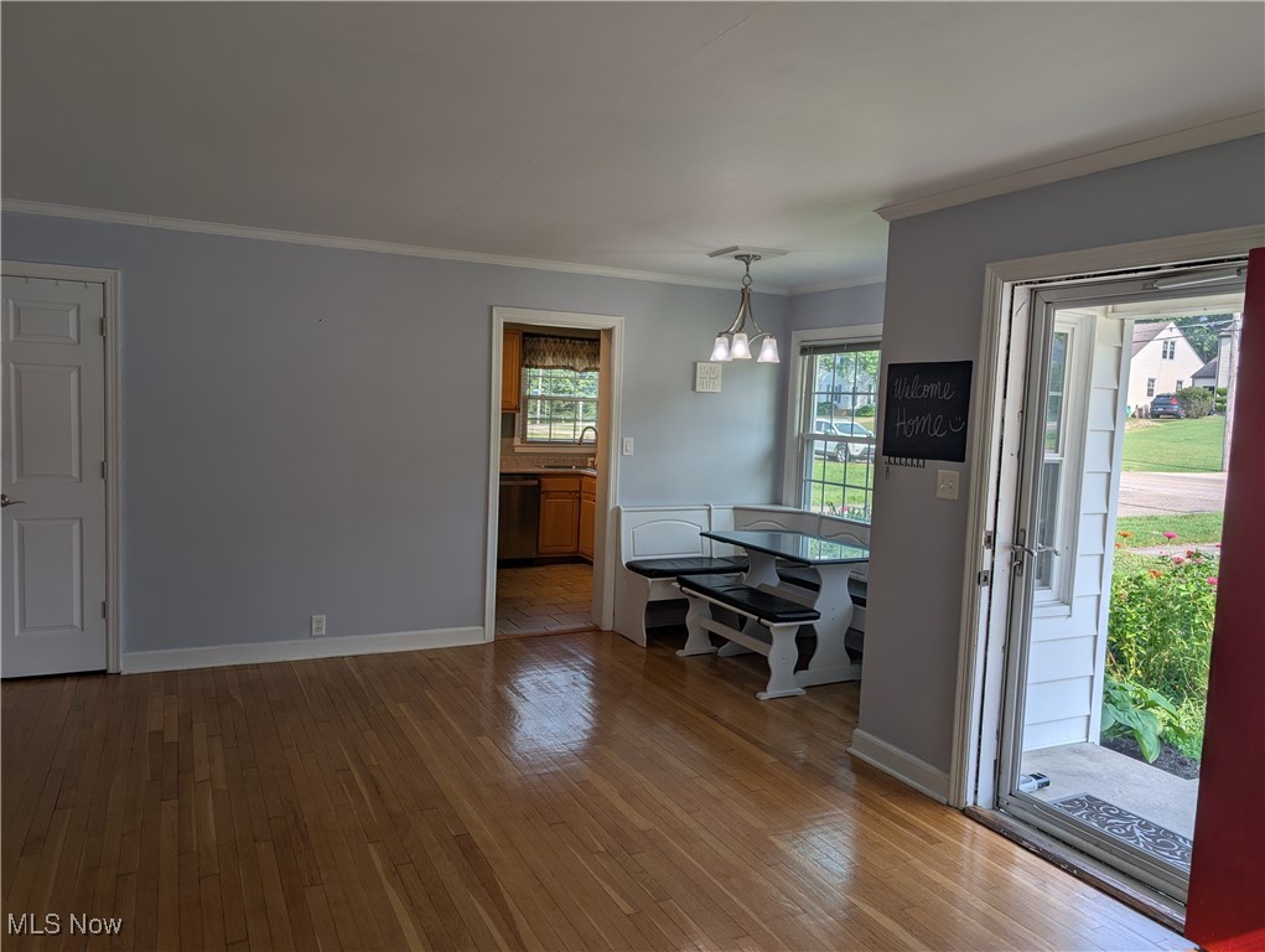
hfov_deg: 71.5
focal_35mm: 24
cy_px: 476
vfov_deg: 56.9
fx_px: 878
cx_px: 632
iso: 22
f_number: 1.68
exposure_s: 1/2146
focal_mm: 6.9
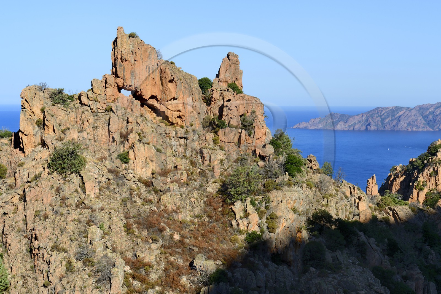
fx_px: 857
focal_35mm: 70
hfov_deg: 28.8
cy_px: 147
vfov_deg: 19.4
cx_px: 220
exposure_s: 1/250
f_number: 13
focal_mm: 70
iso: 200
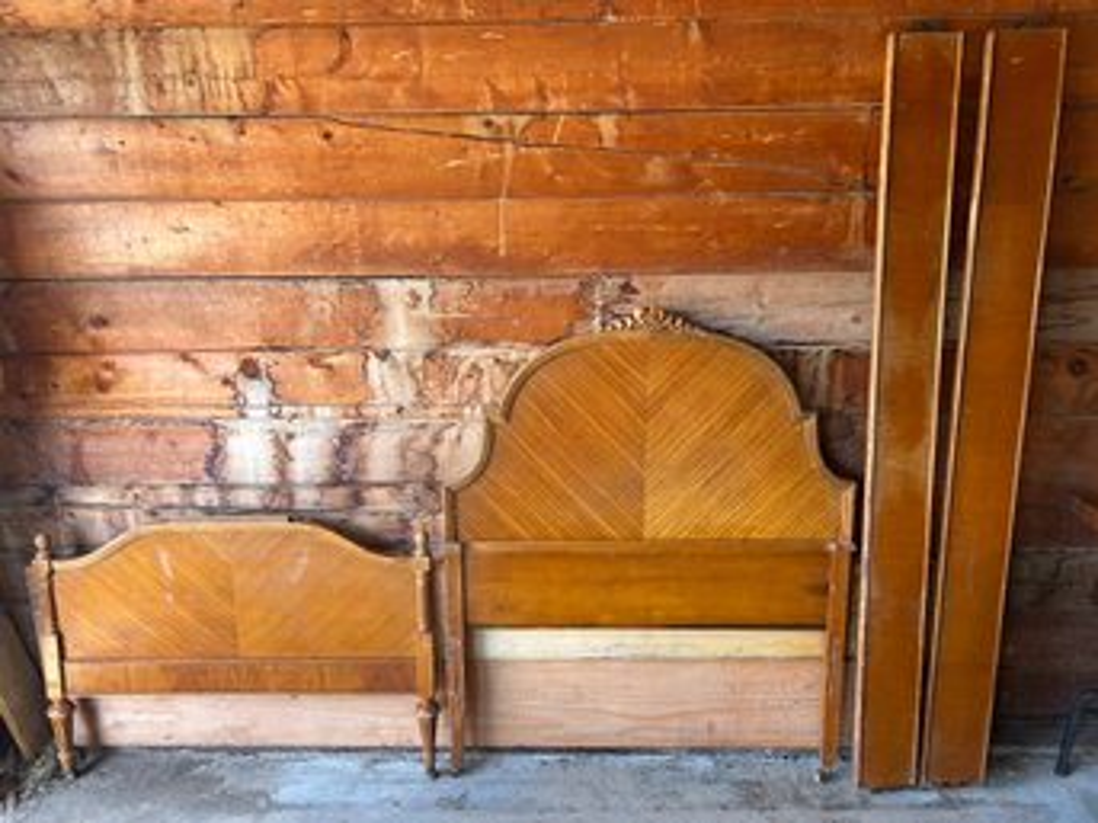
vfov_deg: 53.0
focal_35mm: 26
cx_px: 549
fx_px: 824
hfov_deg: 67.3
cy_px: 412
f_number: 1.5
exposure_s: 1/121
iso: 100
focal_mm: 5.7
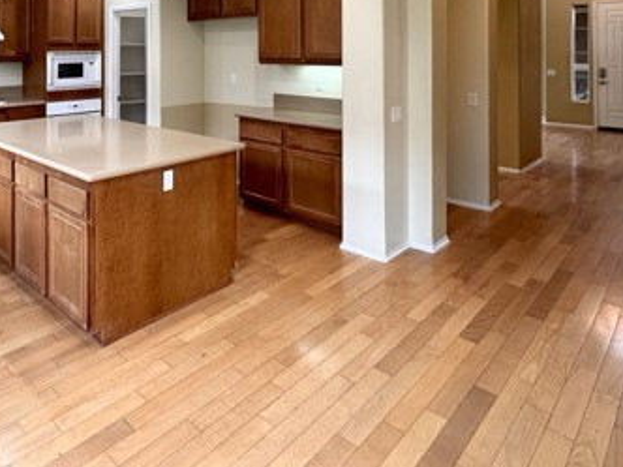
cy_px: 47
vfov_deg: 46.4
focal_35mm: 27
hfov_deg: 61.8
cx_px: 160
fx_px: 486
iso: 200
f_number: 2.2
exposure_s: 1/120
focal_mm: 2.22
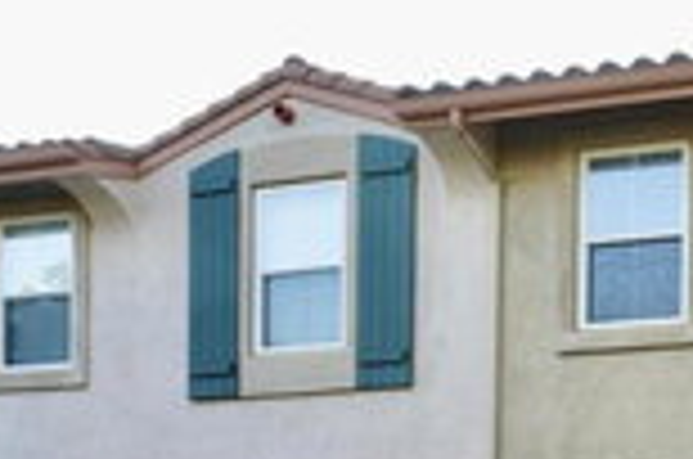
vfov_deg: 24.3
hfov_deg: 29.5
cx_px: 958
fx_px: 961
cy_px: 558
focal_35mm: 50
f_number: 11
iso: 160
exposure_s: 1/10
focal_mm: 16
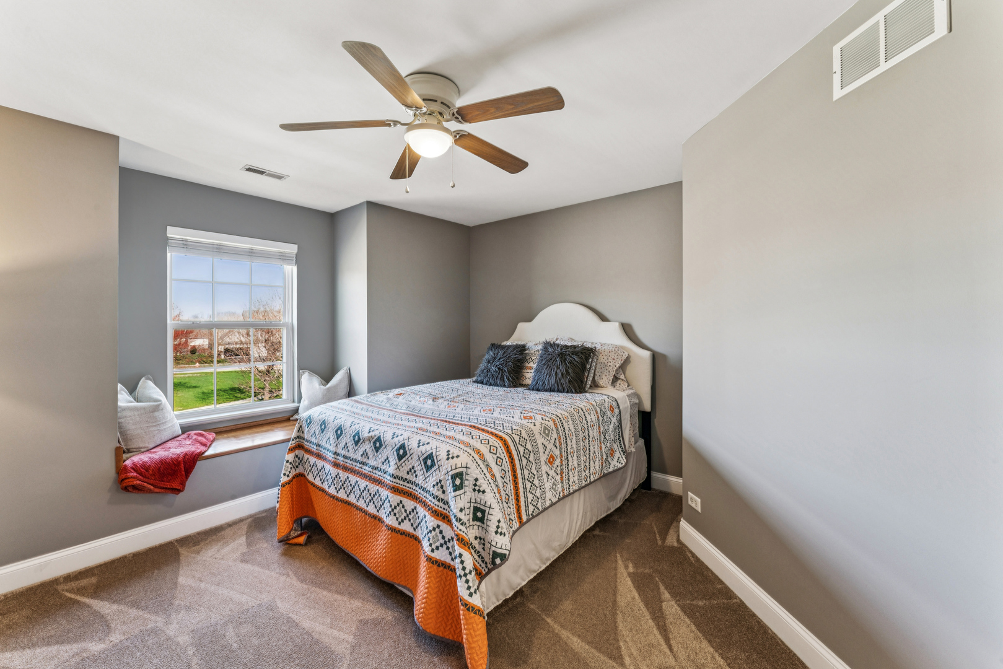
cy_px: 334
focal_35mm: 14
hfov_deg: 104.2
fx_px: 390
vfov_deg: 81.2
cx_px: 502
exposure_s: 1/8
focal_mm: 14
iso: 400
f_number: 13
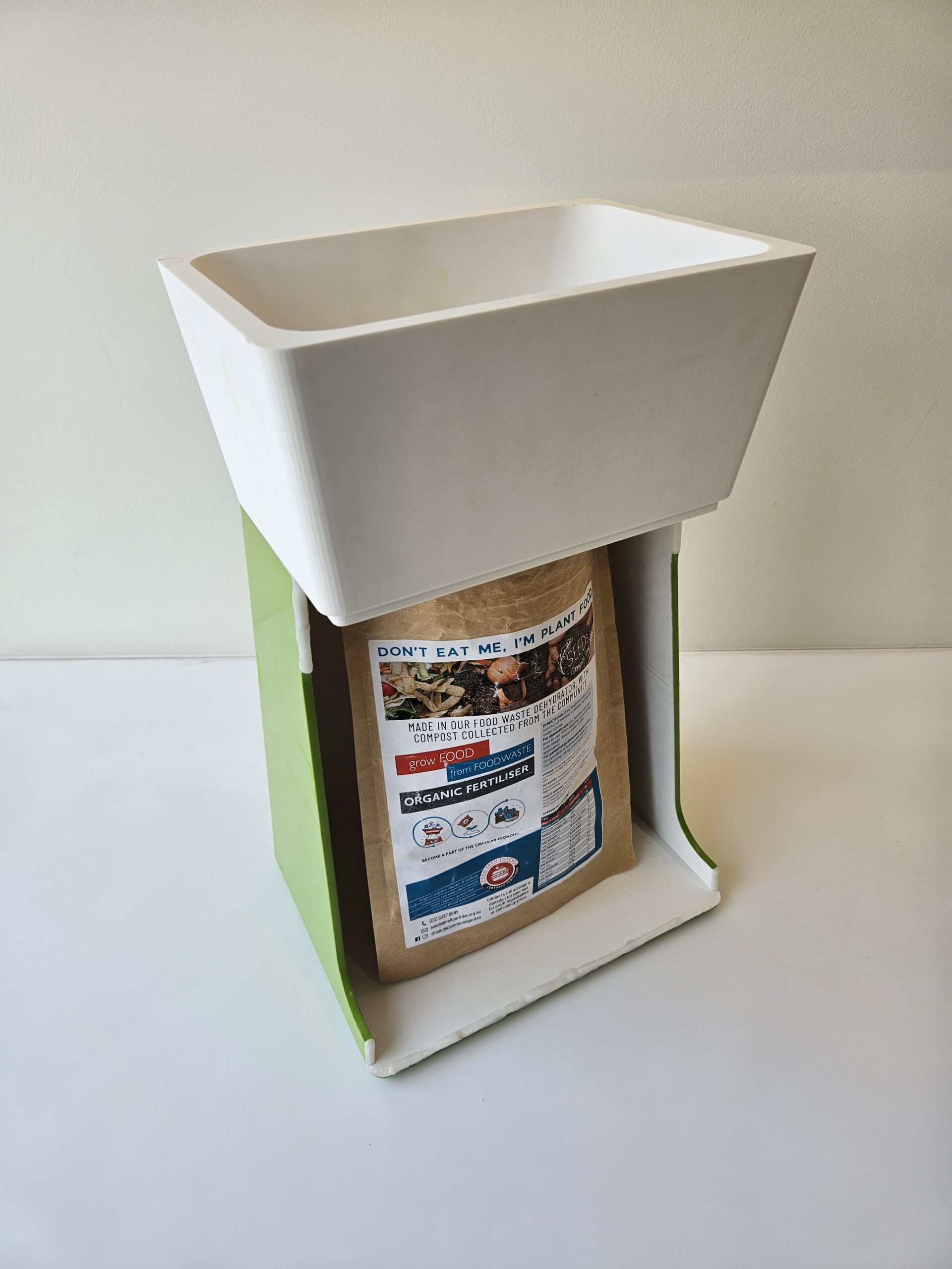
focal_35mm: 23
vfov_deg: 73.9
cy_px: 634
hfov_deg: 58.9
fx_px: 843
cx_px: 476
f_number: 1.8
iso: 25
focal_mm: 5.4
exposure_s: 1/182
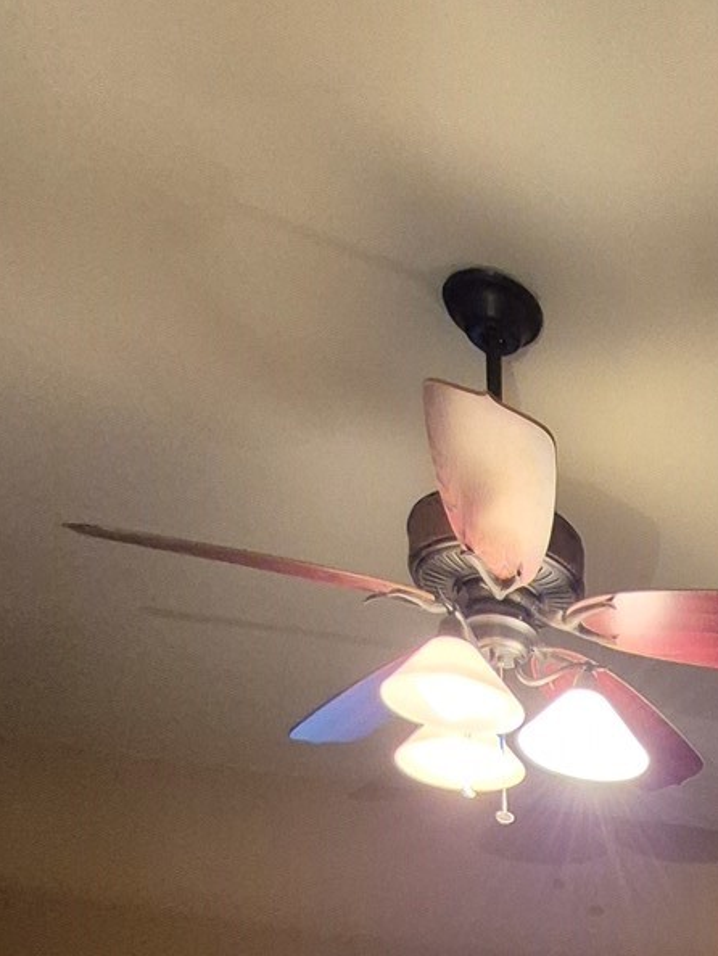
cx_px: 869
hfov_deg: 29.4
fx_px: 1161
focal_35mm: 42
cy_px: 1407
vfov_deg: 29.3
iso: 500
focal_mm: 1.74
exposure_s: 1/60
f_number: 2.2
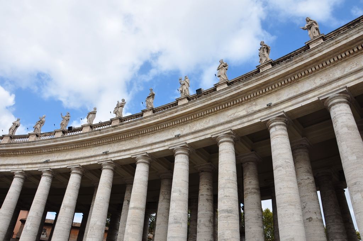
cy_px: 120
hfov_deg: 67.4
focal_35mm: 27
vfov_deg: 47.8
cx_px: 182
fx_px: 272
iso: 200
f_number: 10
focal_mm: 18
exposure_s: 1/250
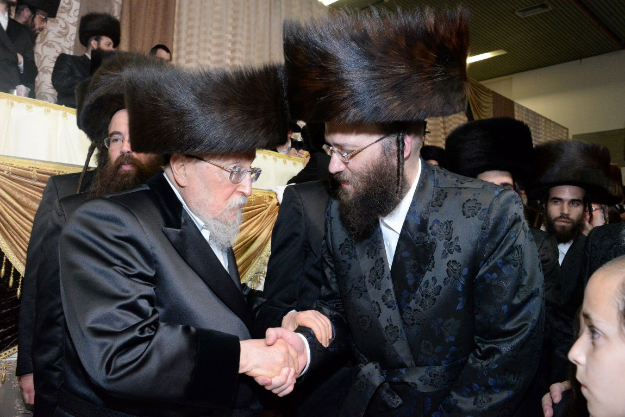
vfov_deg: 41.2
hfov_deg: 58.7
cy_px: 208
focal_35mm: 32
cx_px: 312
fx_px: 556
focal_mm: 32
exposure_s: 1/100
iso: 5000
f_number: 10
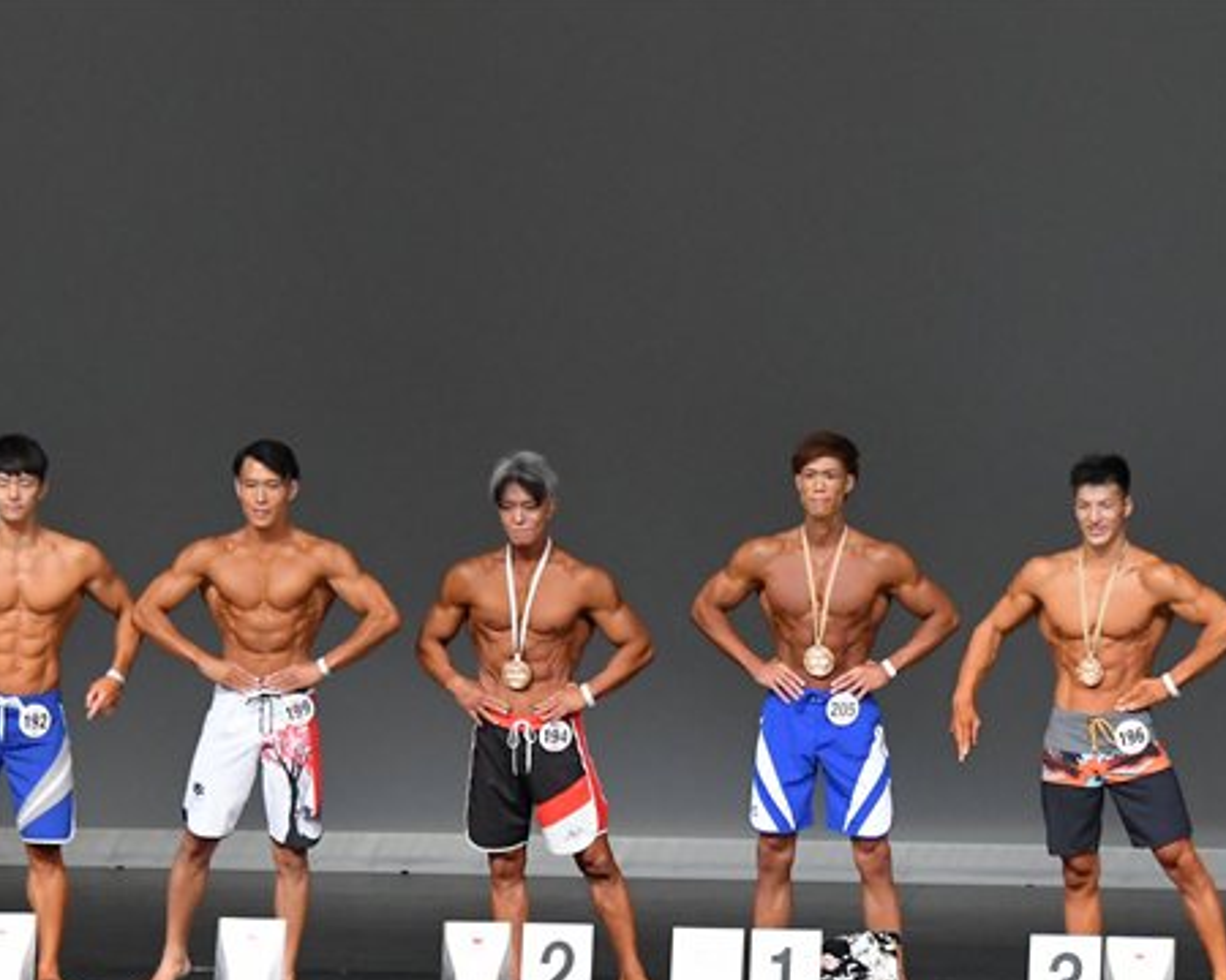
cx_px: 770
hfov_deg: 6.9
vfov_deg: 5.5
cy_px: 694
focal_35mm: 281
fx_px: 10196
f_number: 5.6
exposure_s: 1/400
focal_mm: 116
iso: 5000
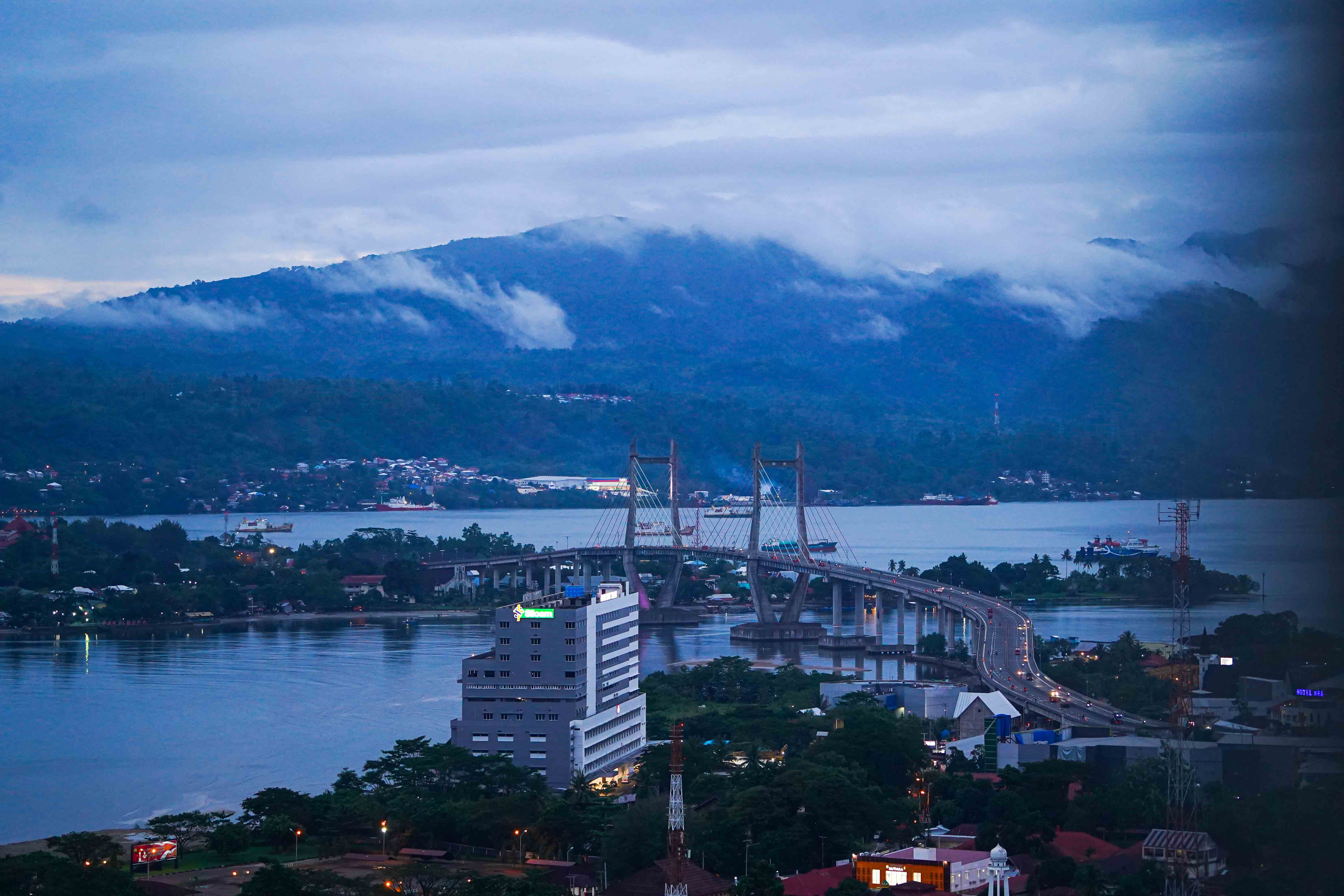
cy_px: 448
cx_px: 672
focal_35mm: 108
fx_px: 4032
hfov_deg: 18.9
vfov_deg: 12.7
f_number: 4
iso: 2000
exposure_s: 1/100
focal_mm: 108
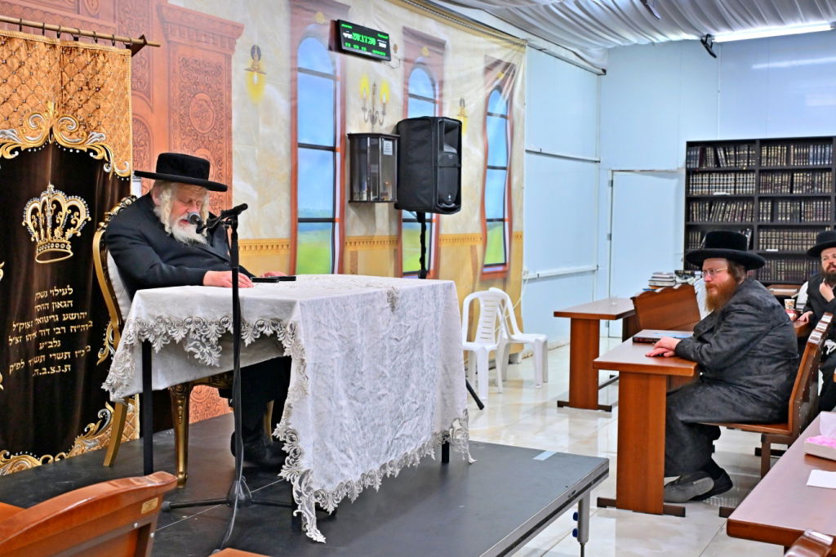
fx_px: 952
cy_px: 278
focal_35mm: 41
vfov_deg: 32.6
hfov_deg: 47.4
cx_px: 418
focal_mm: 27.5
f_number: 4
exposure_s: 1/320
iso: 800
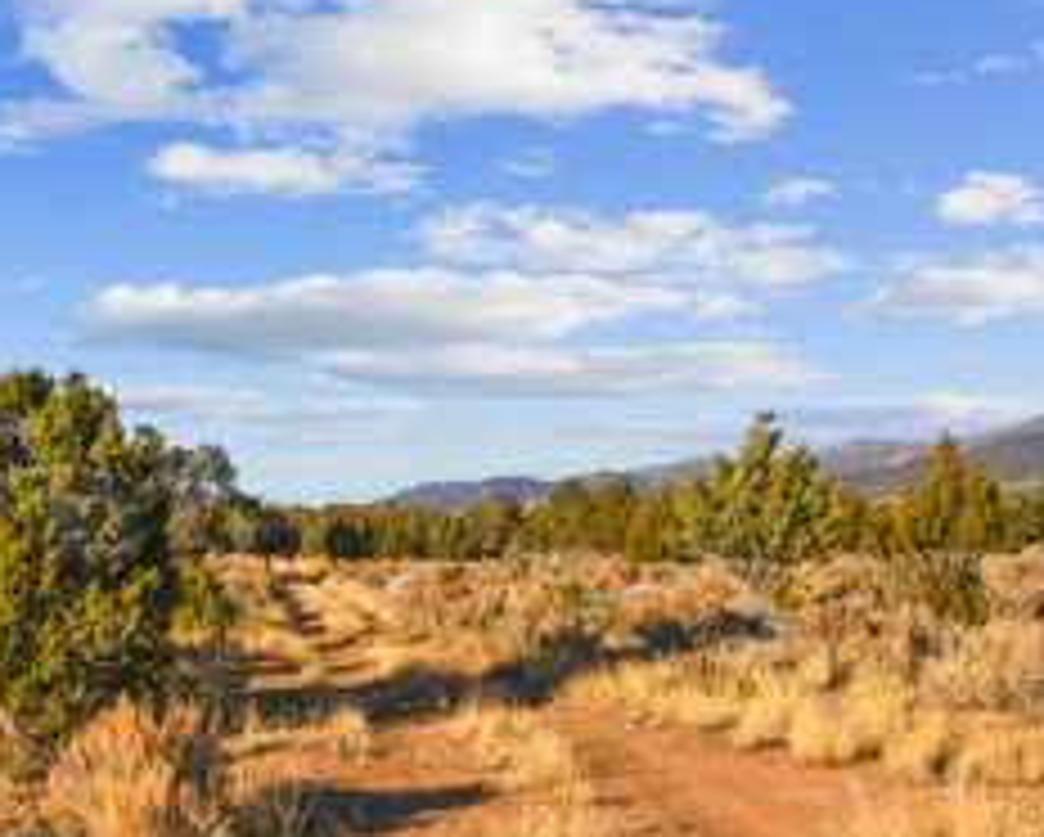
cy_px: 542
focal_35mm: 44
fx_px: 1361
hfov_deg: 39.2
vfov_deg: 34.0
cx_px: 122
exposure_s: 1/160
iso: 100
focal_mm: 17
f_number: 14
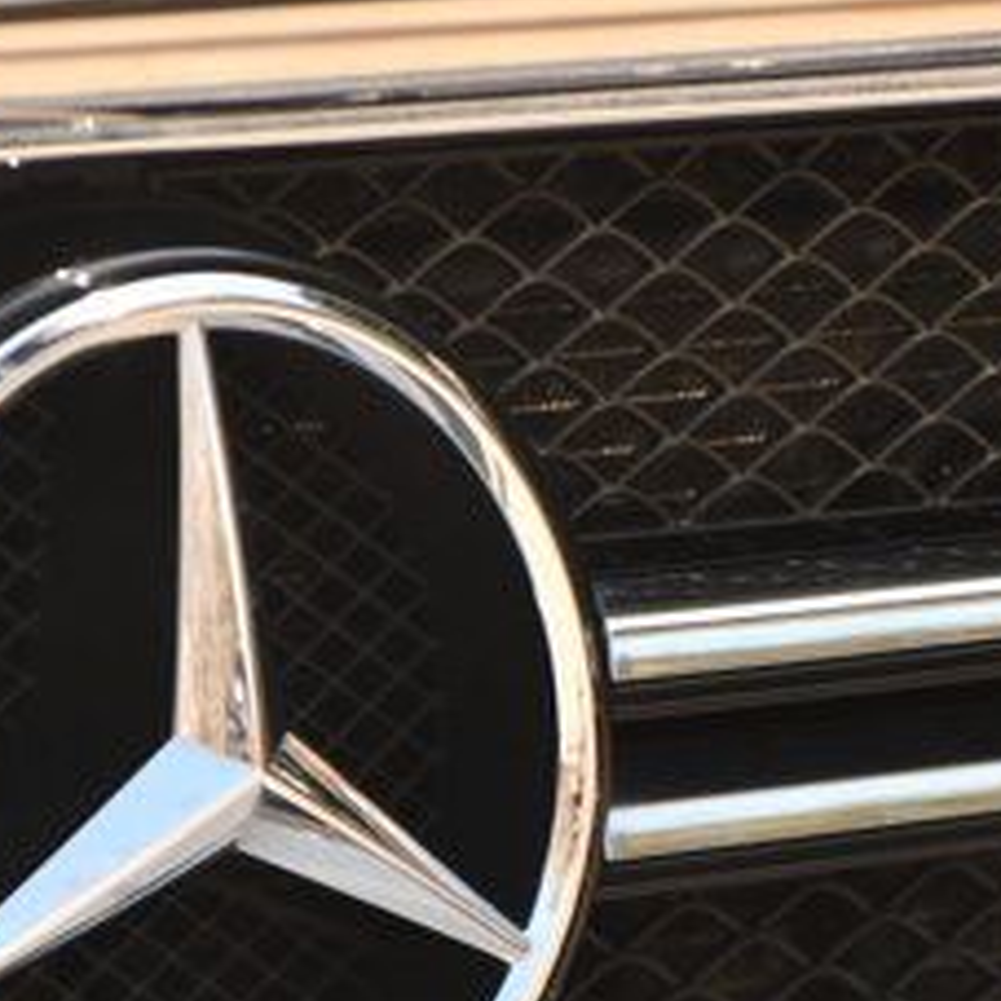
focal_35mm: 503
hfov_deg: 3.5
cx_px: 569
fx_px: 16456
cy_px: 545
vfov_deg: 3.5
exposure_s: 1/500
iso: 400
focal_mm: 140
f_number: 5
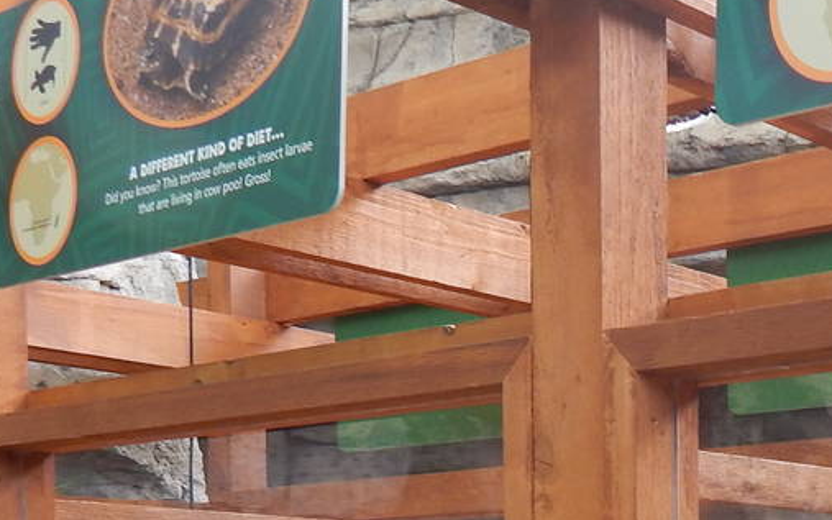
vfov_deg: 15.9
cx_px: 829
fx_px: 1746
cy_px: 710
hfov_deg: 25.5
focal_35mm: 77
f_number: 3
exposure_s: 1/50
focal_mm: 4
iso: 125
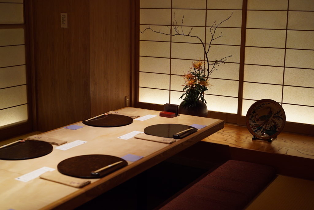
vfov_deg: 24.7
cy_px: 105
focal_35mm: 55
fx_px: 480
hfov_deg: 36.2
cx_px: 157
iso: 1600
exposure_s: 1/160
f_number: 3.2
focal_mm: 55
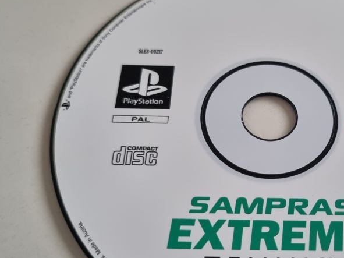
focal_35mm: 44
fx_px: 437
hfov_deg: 41.7
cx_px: 258
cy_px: 156
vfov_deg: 32.8
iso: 500
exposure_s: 1/50
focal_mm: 5.4
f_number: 1.8
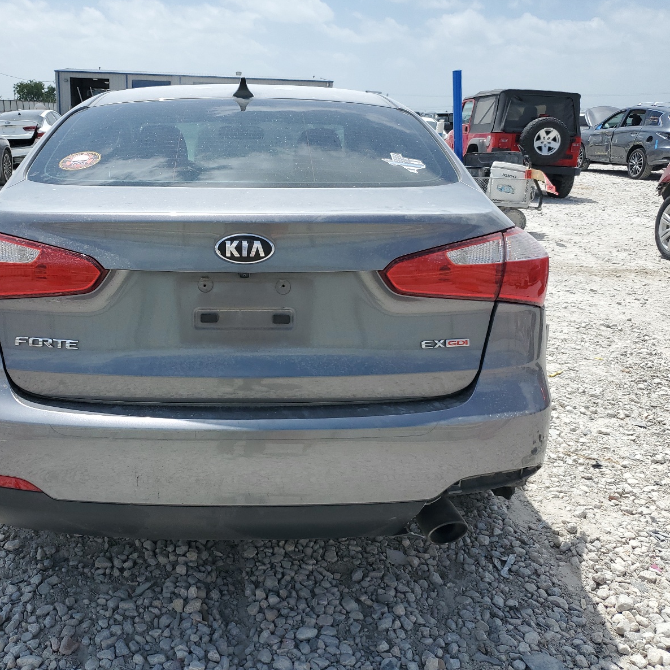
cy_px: 333
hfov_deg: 52.0
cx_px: 254
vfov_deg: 52.5
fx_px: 679
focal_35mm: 31
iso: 50
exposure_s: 1/3333
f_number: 1.5
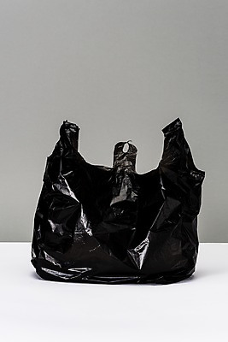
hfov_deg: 13.1
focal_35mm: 105
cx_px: 114
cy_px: 171
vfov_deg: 19.4
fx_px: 997
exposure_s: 1/125
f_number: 11
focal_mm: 105
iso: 31
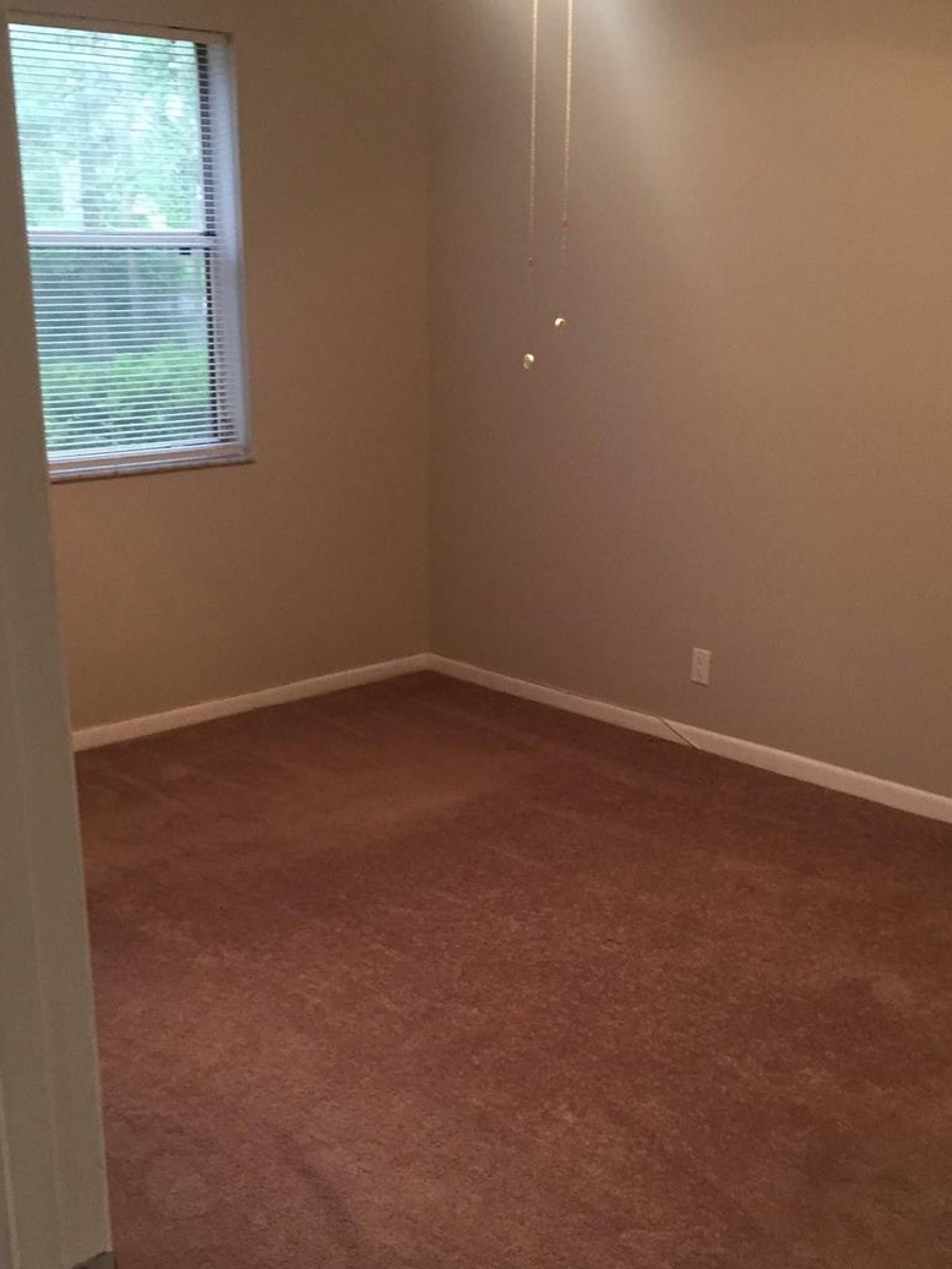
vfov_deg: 43.5
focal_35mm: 43
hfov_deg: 33.6
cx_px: 502
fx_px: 1577
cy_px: 784
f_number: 2.2
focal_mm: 4.15
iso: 160
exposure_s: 1/30
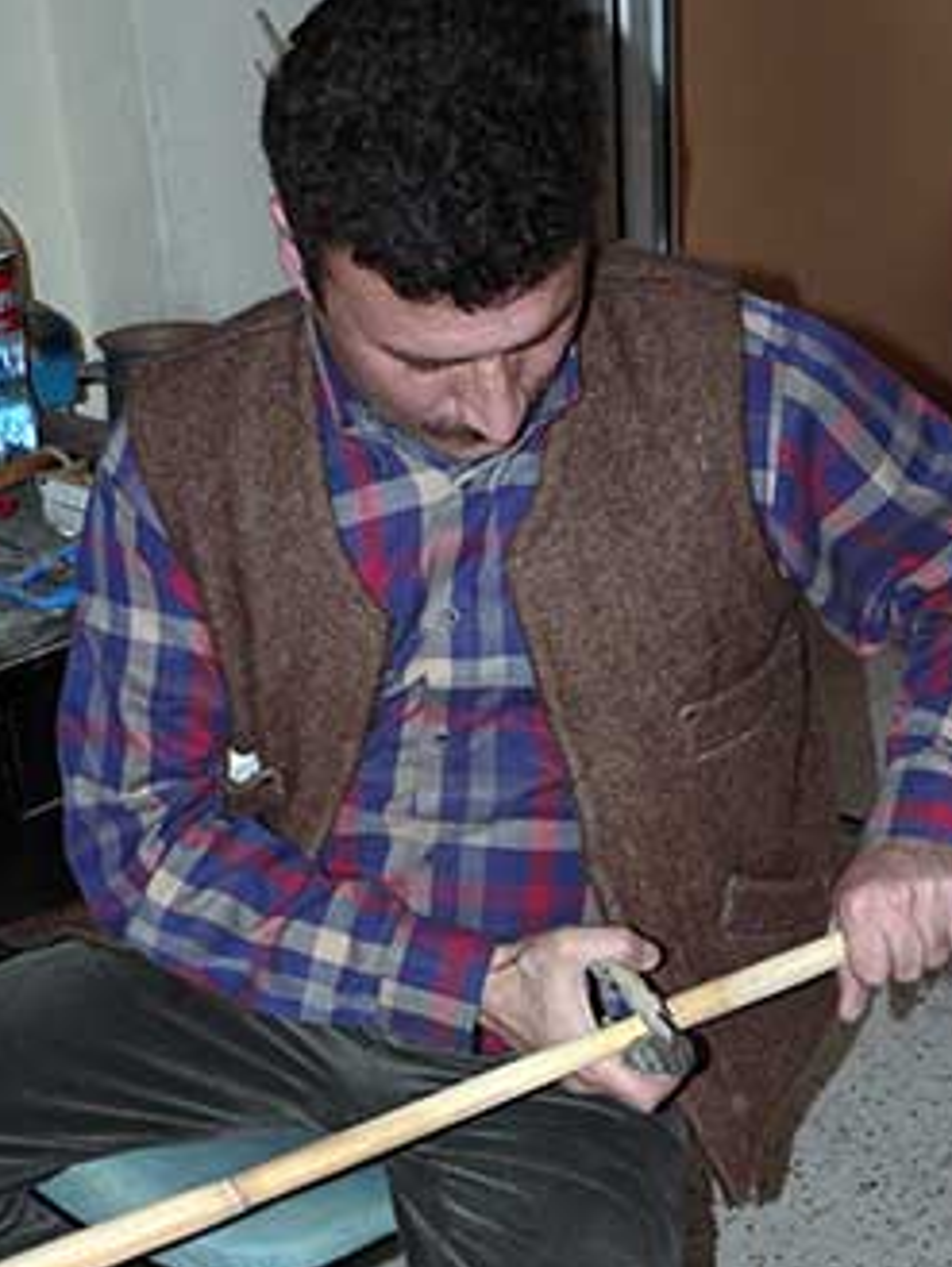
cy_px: 917
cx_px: 516
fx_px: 2052
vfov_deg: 33.8
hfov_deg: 26.1
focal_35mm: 56
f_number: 2.8
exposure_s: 1/250
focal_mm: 6
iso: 80
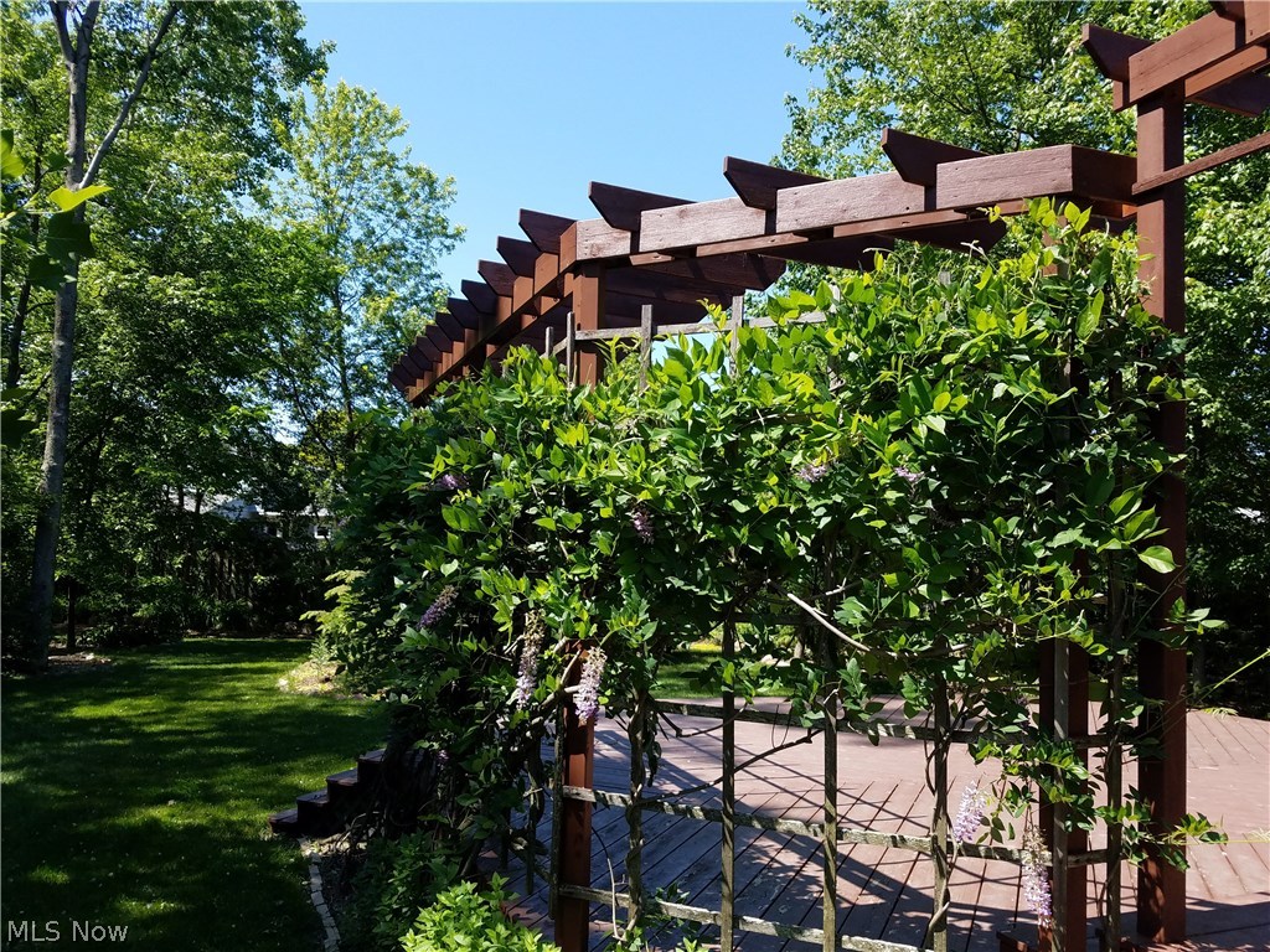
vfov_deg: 53.1
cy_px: 476
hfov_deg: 67.3
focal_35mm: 26
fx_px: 954
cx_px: 635
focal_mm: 4.2
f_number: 1.7
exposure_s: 1/966
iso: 50
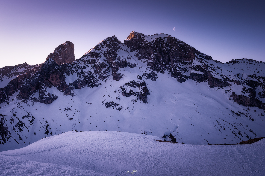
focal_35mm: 30
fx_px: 221
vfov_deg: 43.6
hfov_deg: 62.0
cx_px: 132
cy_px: 88
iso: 100
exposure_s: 1/60
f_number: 11
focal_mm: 30
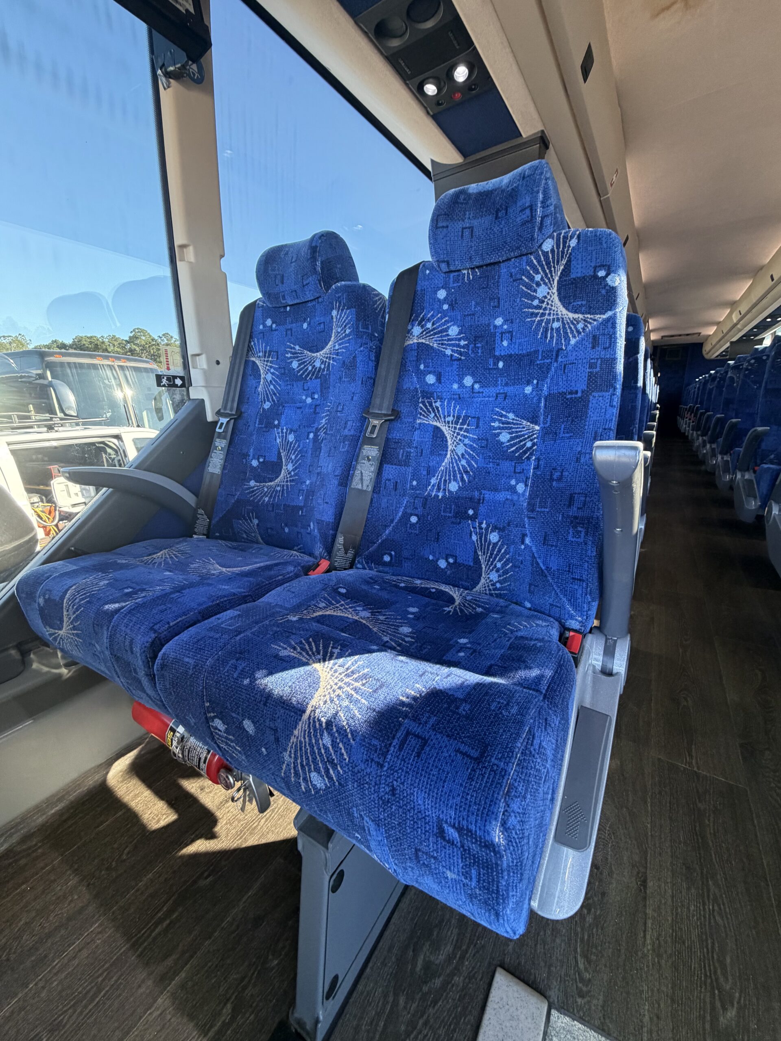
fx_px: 421
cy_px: 520
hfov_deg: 85.7
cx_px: 390
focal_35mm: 14
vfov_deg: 102.1
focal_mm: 2.22
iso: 250
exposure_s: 1/81
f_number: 2.2
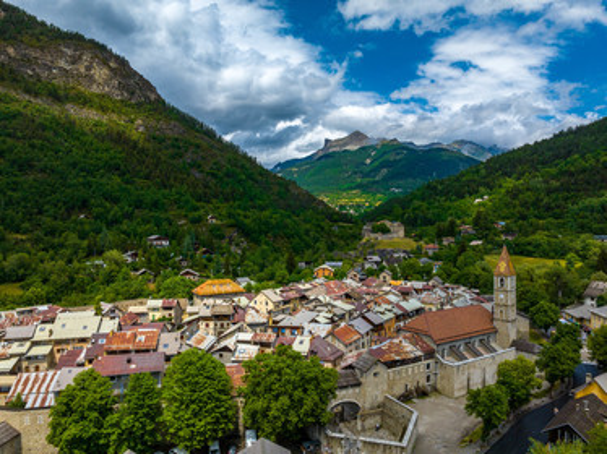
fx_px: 421
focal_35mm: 24
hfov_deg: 71.6
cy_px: 227
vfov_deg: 56.8
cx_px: 304
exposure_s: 1/400
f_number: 11
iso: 200
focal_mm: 12.3
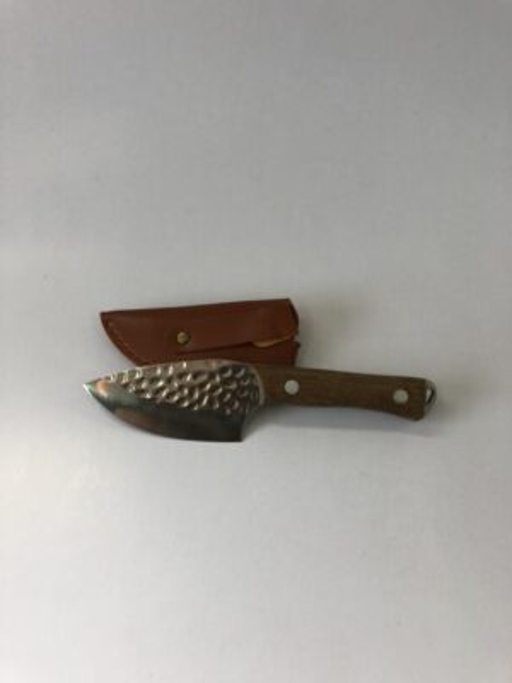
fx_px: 552
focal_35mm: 28
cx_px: 256
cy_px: 342
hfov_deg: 49.7
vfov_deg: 63.4
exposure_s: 1/100
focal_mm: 3.99
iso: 32
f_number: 1.8
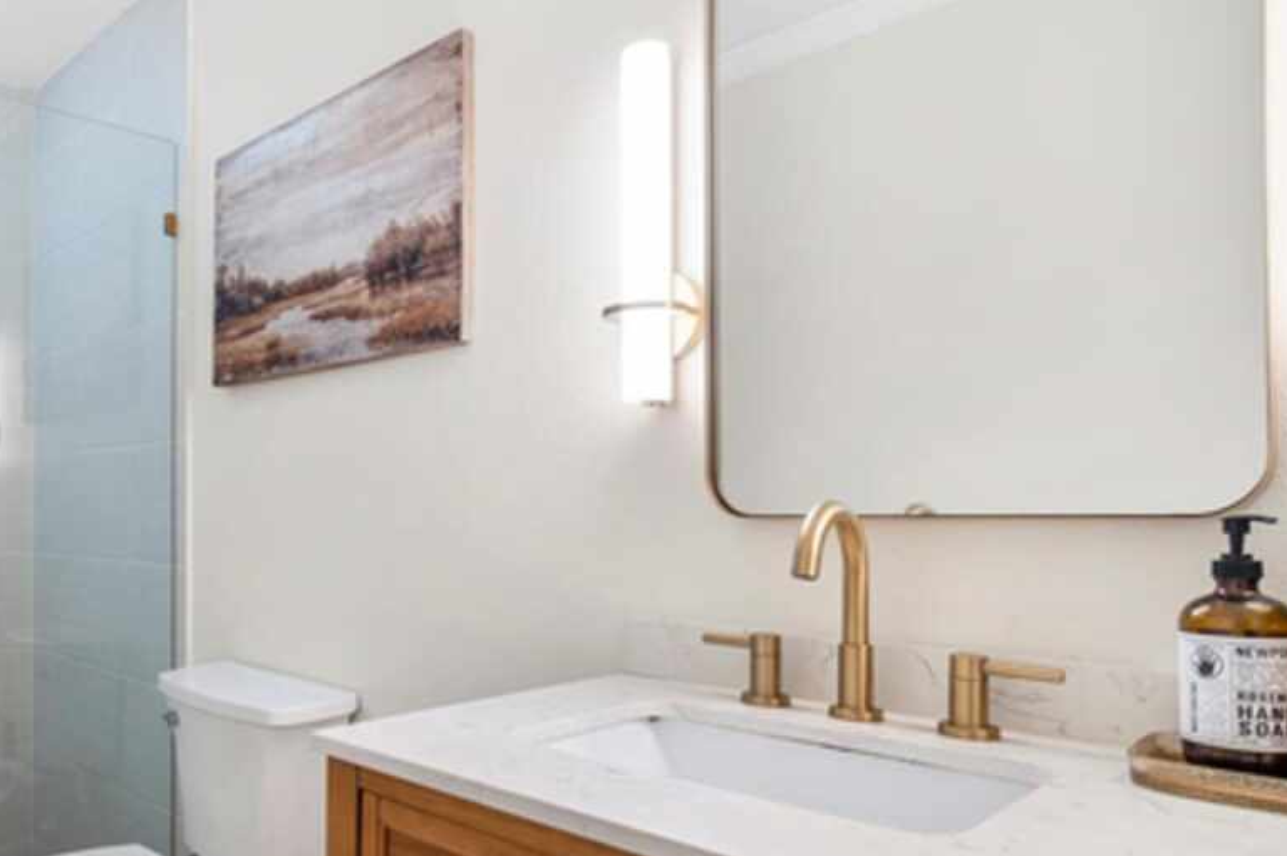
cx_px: 342
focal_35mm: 25
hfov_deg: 67.6
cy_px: 551
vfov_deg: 50.5
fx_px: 893
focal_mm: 10
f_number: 8
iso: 100
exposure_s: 1/1.67
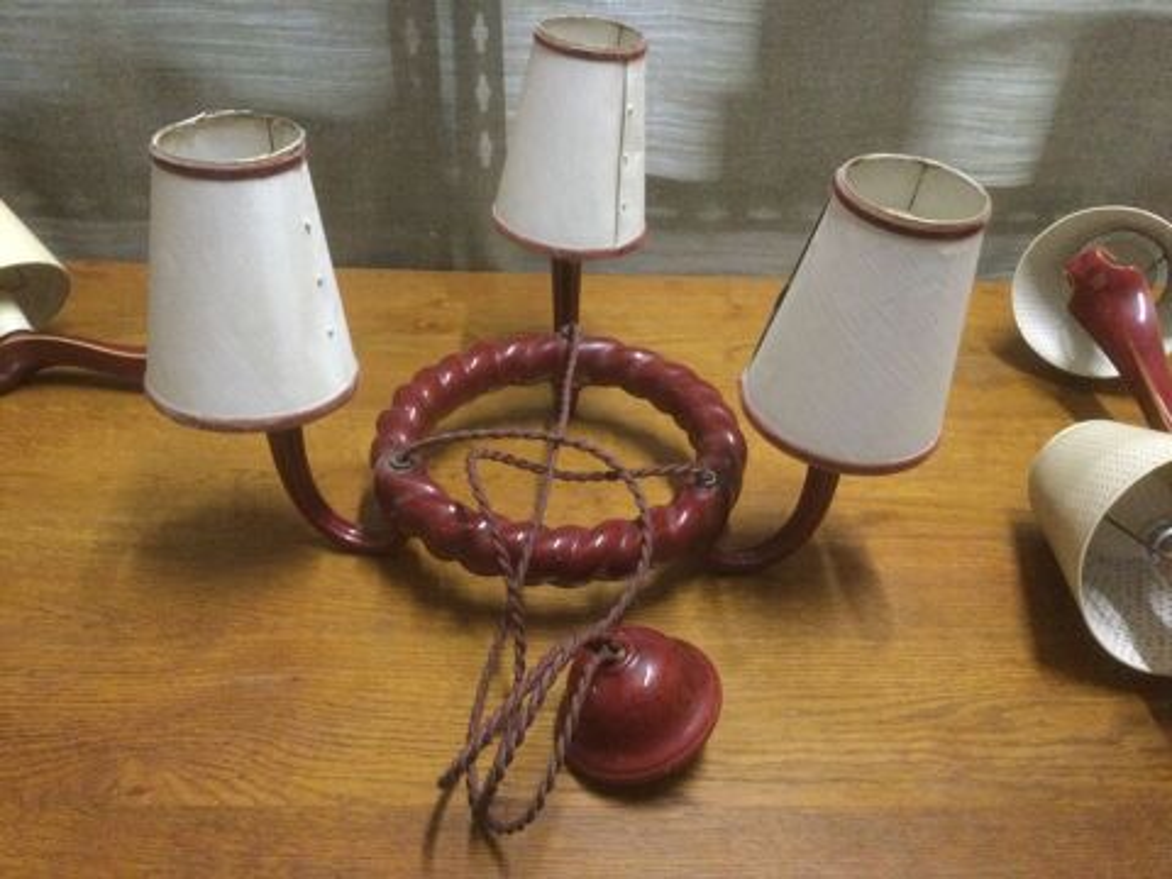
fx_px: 1050
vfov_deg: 45.4
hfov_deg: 58.4
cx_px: 586
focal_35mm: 31
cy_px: 440
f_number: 2.4
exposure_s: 1/17
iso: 500
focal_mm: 3.3
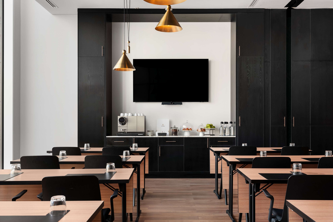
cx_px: 166
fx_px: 324
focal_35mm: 35
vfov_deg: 37.9
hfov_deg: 54.4
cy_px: 111
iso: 200
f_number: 8
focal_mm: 35
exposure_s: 1/4
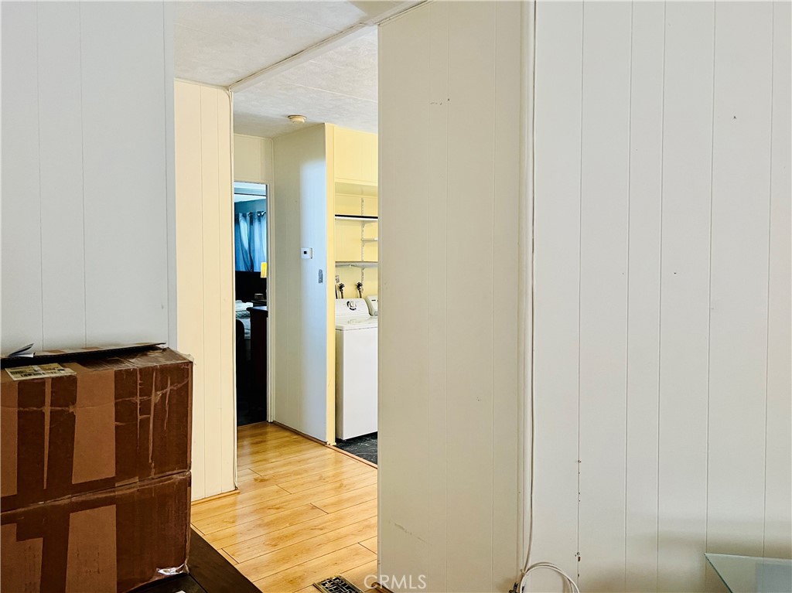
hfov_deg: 67.3
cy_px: 296
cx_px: 396
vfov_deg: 53.0
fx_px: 595
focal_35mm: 26
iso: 320
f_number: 1.5
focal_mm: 5.7
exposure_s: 1/60
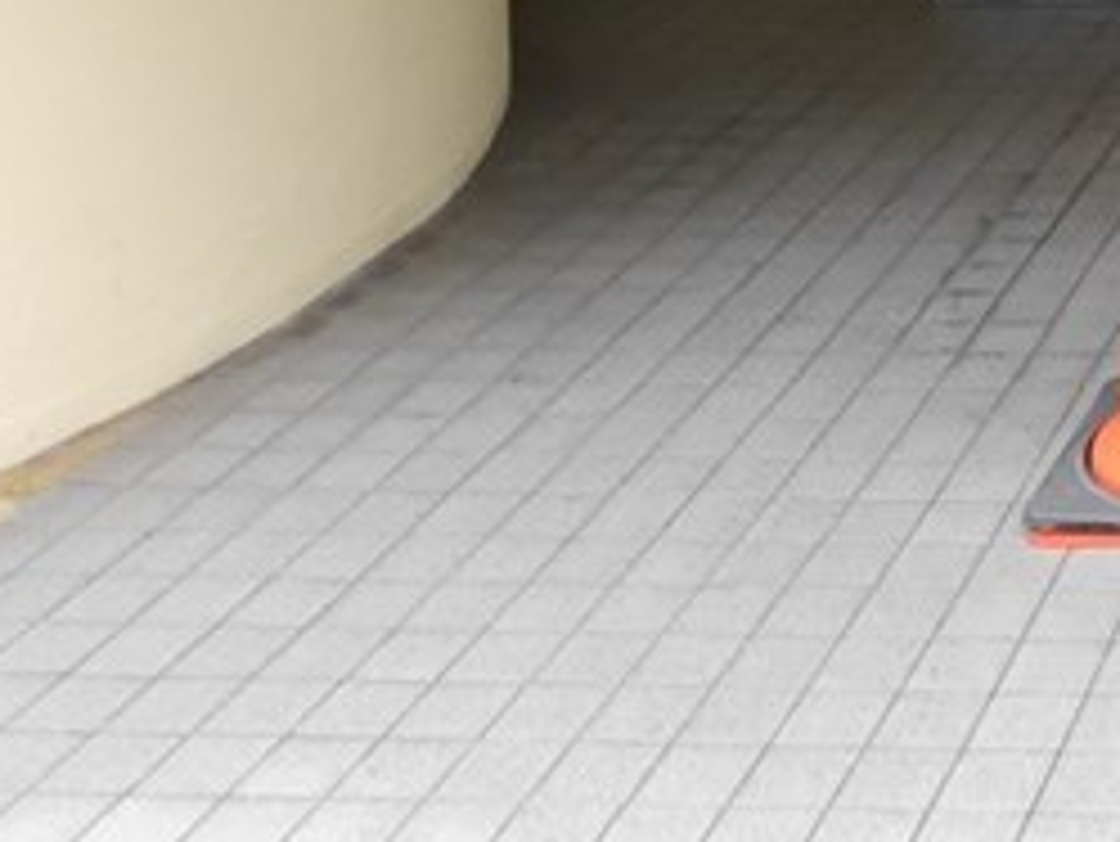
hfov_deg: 22.1
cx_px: 1705
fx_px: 2331
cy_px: -482
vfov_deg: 17.9
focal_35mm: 72
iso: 1250
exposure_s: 1/60
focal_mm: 7
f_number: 4
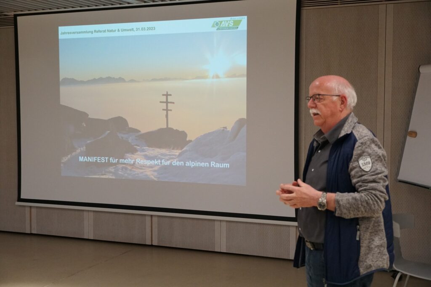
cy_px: 144
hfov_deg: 38.9
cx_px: 216
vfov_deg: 26.5
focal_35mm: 51
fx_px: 610
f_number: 4.5
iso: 2500
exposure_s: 1/160
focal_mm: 34
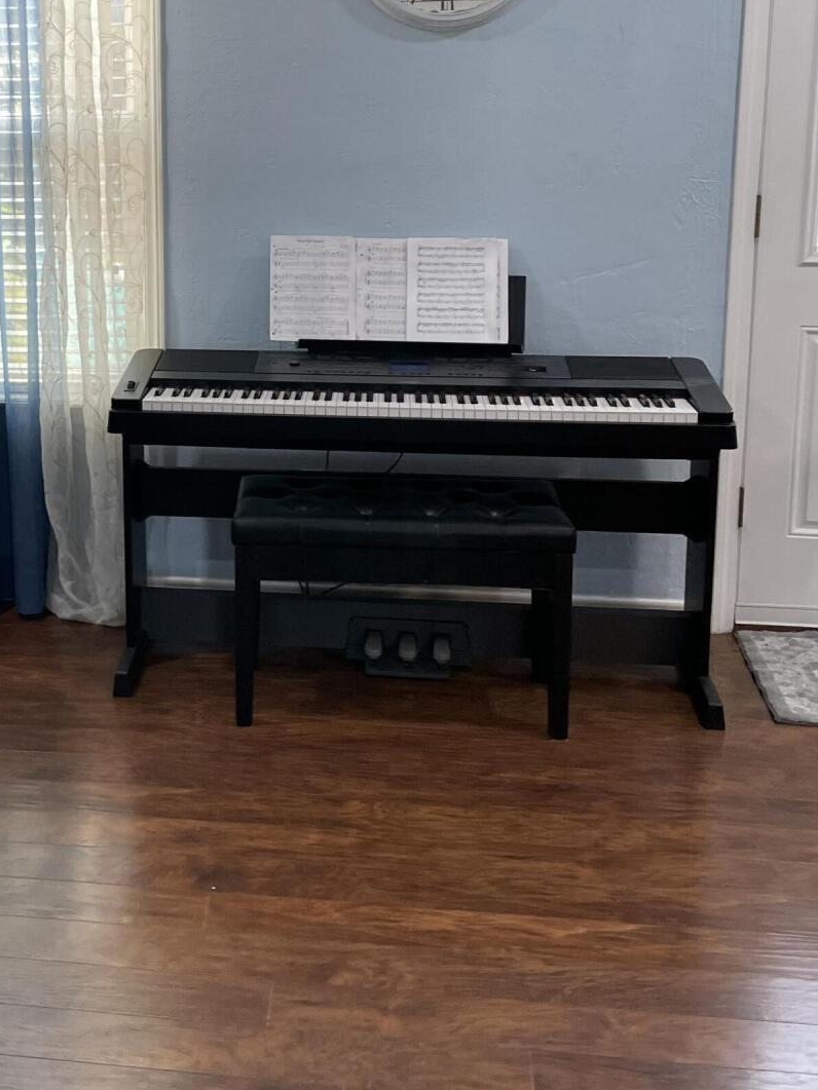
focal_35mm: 49
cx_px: 157
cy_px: 293
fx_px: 1544
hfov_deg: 29.0
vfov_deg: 38.1
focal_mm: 4.2
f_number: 1.6
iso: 125
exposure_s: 1/120
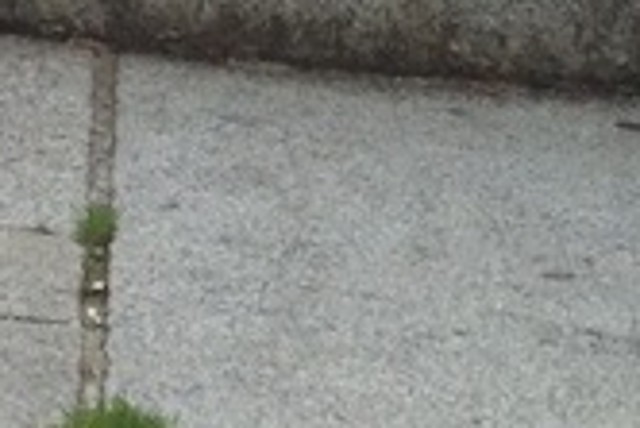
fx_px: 4680
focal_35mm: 263
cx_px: -1361
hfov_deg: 6.9
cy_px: -744
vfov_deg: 5.0
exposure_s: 1/420
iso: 50
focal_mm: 4.28
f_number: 2.4
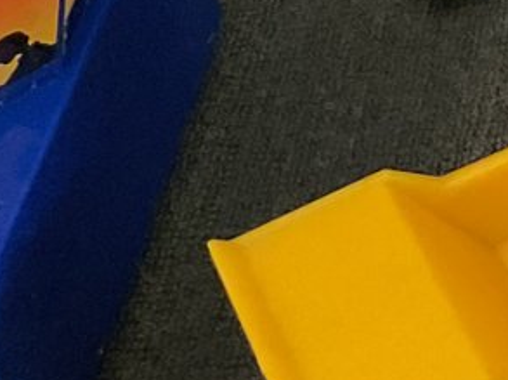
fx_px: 2199
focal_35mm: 150
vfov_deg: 8.9
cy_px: -554
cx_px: 913
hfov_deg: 12.1
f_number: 1.8
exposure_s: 1/40
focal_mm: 3
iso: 200
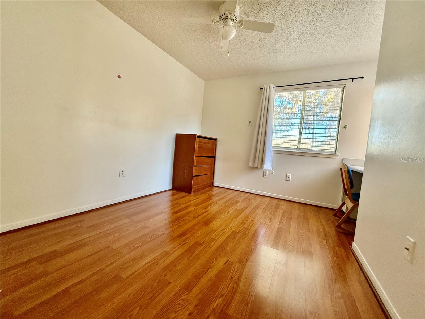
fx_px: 172
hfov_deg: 102.1
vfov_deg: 85.7
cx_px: 212
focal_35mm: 14
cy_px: 160
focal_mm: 2.22
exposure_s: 1/99
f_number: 2.2
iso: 320
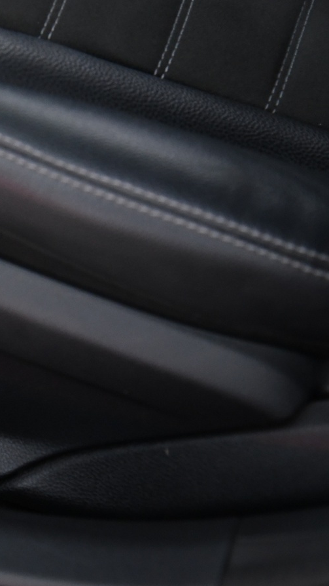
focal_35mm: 110
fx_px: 1706
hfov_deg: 10.7
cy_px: 349
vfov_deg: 19.4
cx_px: -149
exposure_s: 1/20
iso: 4000
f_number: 4
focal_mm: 58
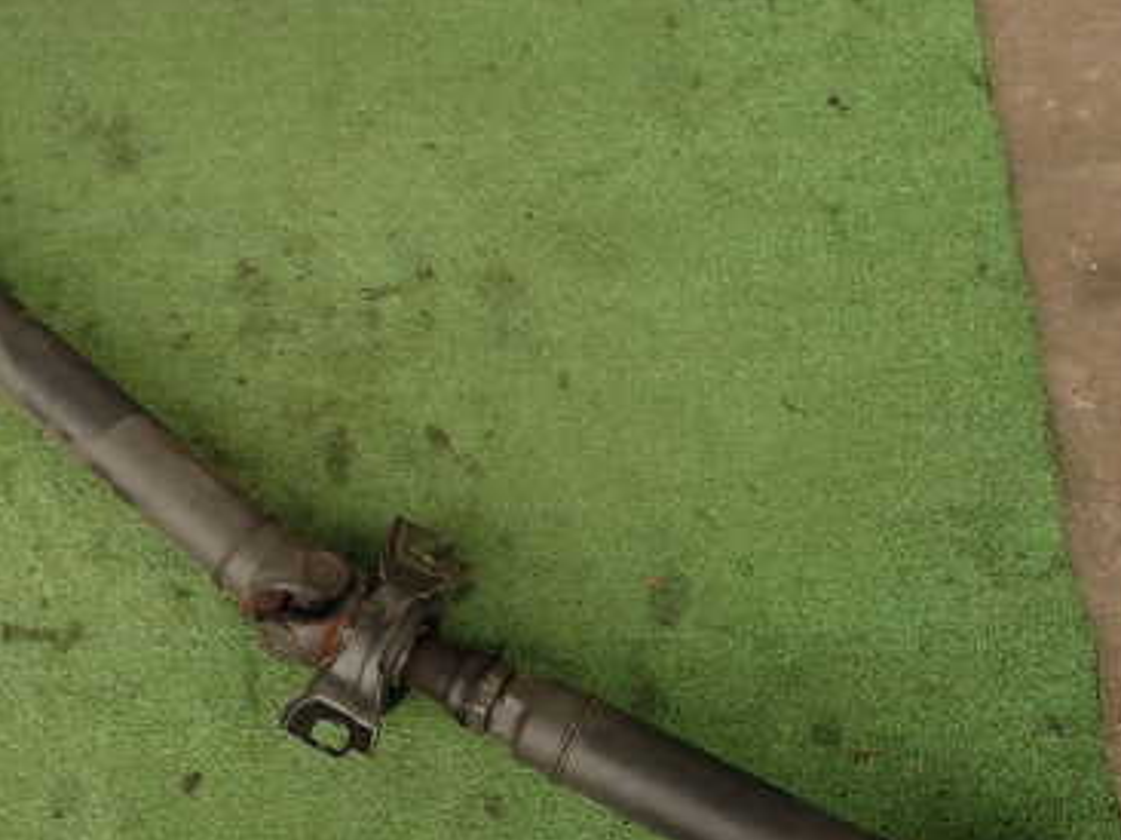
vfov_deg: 34.8
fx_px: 1327
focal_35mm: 41
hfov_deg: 45.1
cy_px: 555
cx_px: 374
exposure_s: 1/100
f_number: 2.8
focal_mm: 4.5
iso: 100
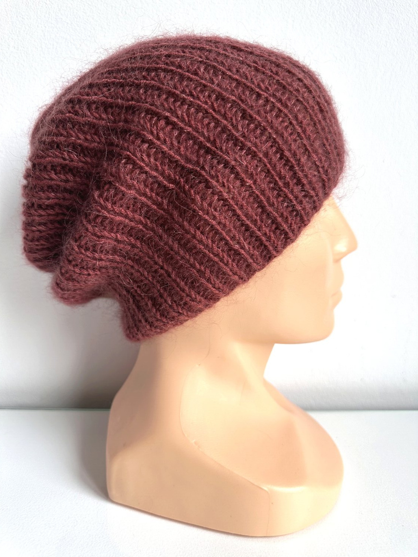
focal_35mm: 24
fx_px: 386
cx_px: 209
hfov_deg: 56.8
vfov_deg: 71.6
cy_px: 278
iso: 80
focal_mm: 6.86
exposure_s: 1/121
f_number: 1.78
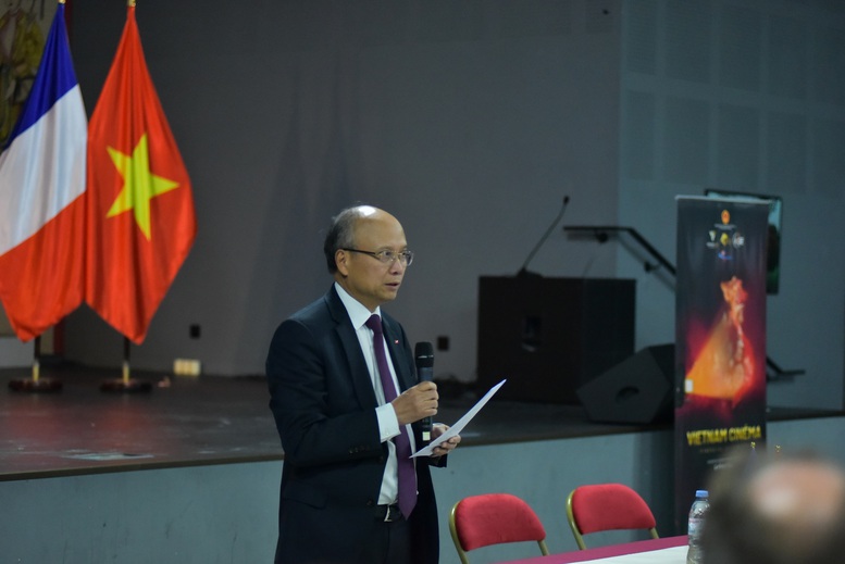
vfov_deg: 14.9
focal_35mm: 92
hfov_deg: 22.1
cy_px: 282
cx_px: 422
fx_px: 2161
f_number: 2.8
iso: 4000
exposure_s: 1/200
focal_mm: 92
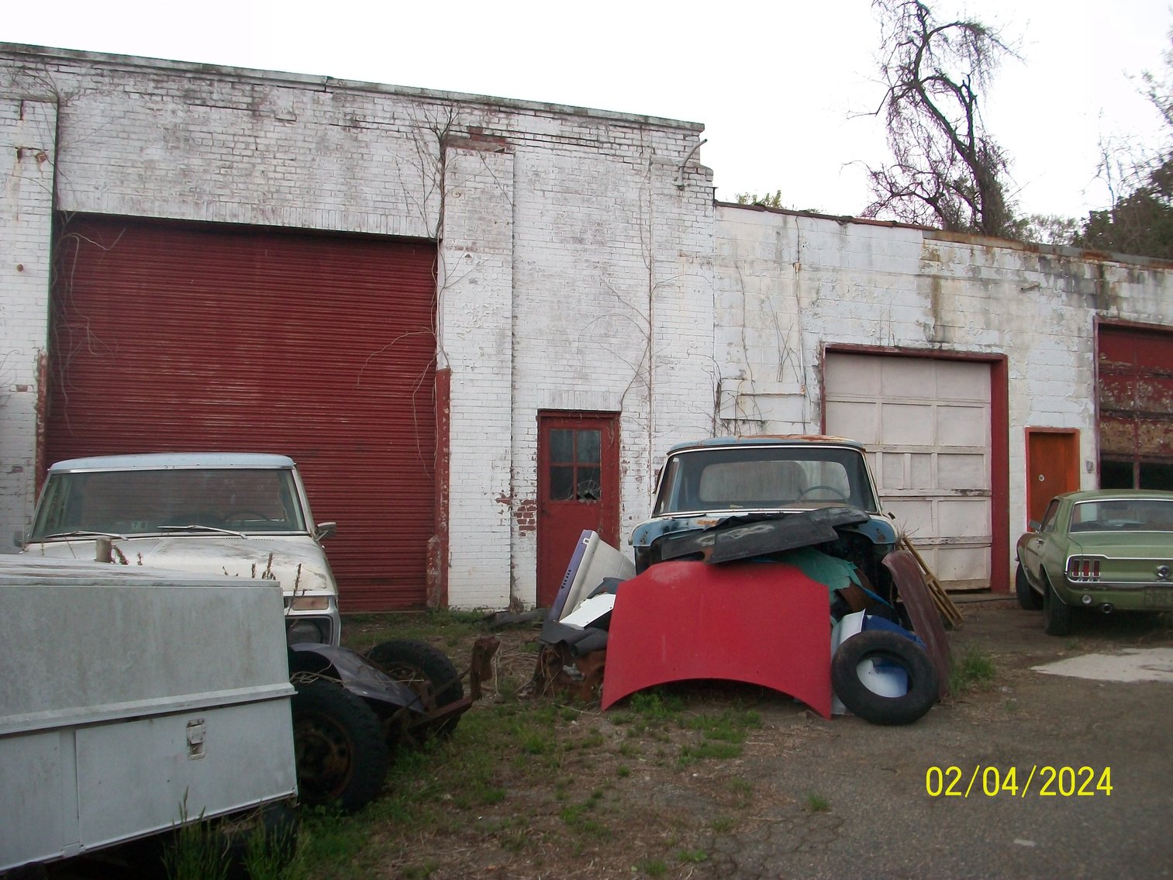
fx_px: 1152
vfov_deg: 41.8
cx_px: 586
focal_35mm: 34
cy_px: 440
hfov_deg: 54.0
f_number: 2.8
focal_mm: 5.7
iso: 80
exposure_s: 1/320
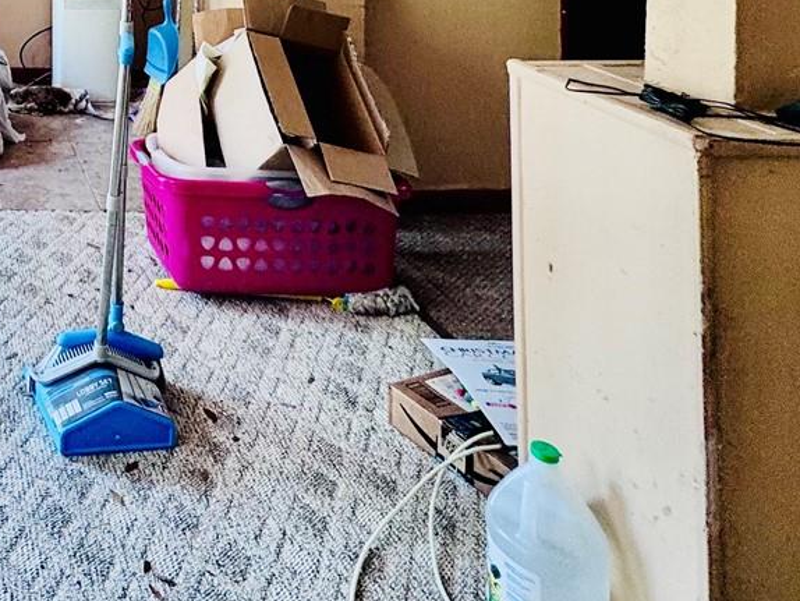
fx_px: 902
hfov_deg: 39.6
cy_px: -180
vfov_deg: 29.6
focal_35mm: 39
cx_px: -67
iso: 64
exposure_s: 1/99
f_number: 2.2
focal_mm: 2.22
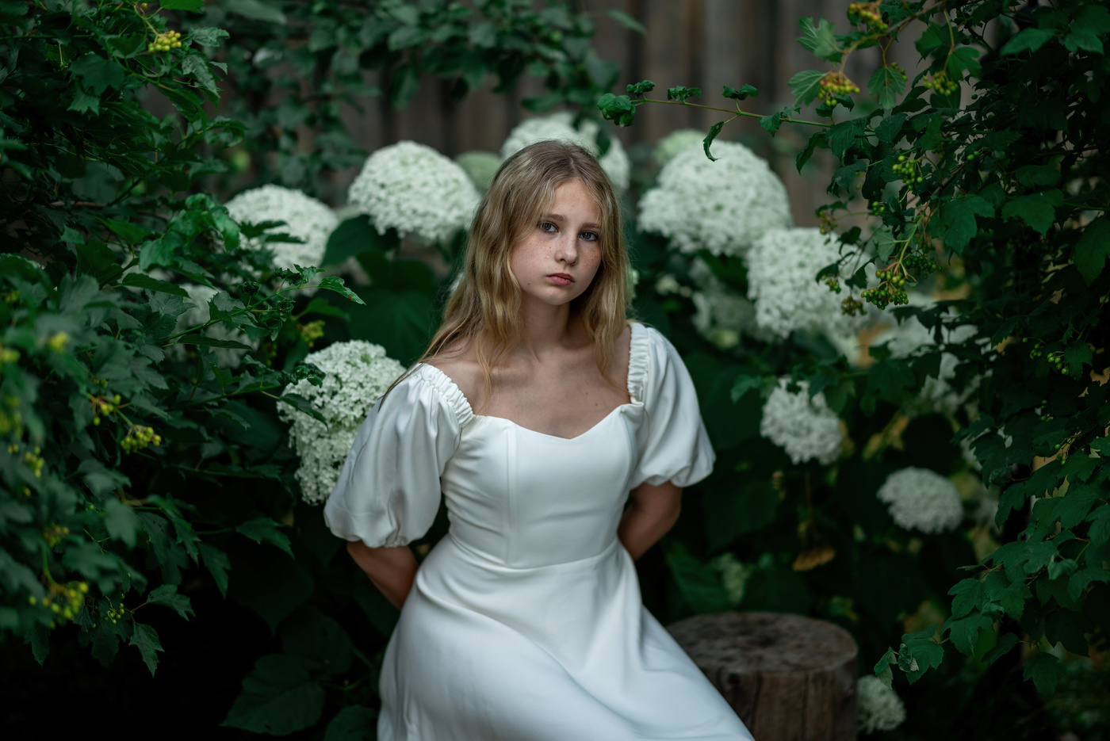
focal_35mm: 105
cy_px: 370
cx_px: 555
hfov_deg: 19.4
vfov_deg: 13.1
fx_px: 3239
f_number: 1.6
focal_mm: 105
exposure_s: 1/800
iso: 100
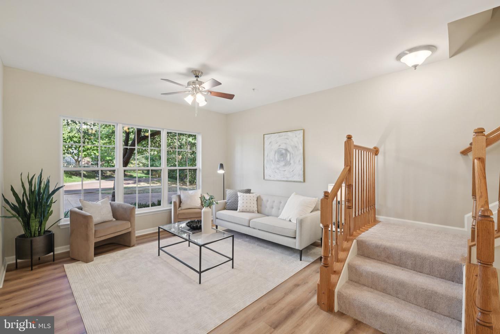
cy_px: 167
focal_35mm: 15
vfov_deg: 77.3
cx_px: 250
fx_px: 208
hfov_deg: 100.4
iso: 400
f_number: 8
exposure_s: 1/15
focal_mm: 15
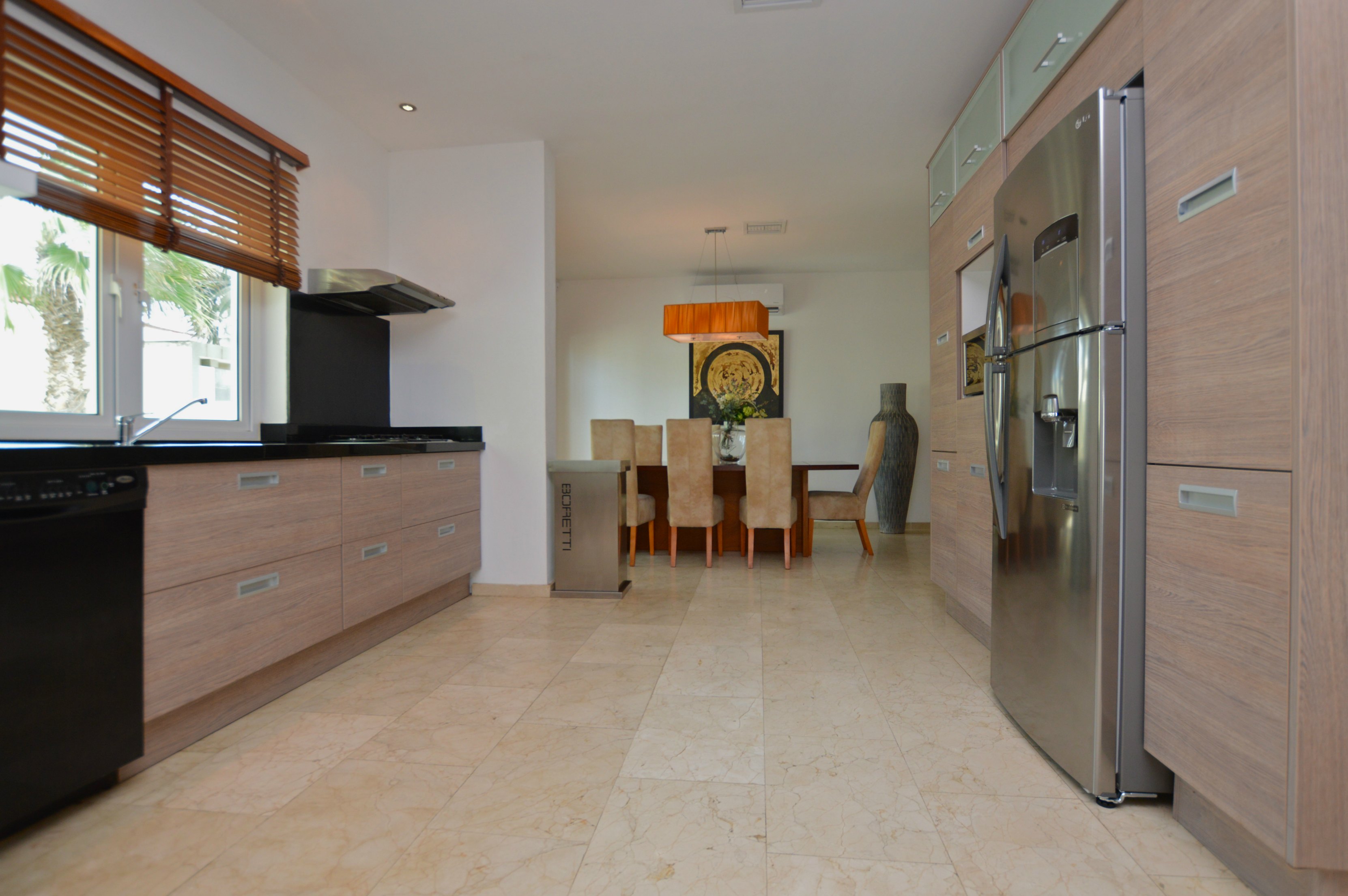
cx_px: 674
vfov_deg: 69.5
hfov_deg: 92.5
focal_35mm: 17
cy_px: 448
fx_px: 645
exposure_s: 1/80
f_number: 4.5
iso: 400
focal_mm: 11.5
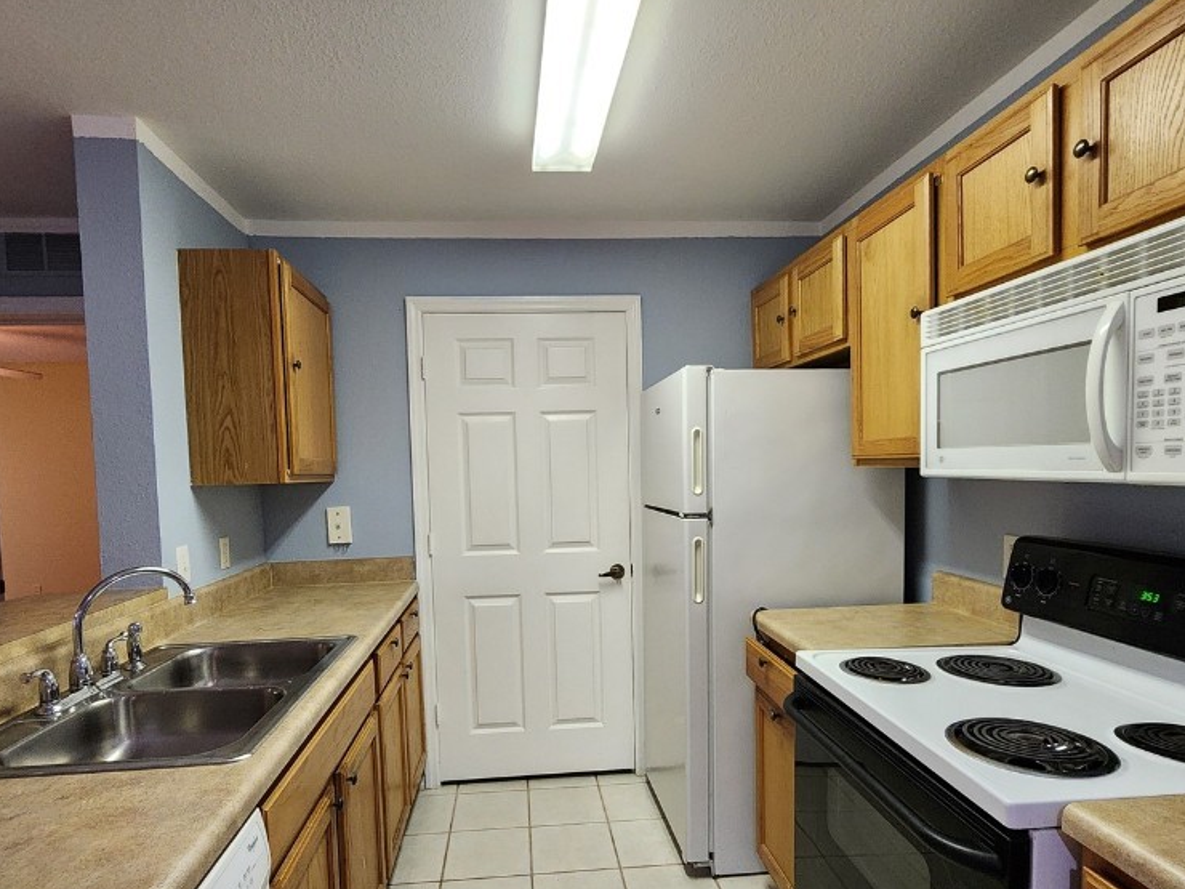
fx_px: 616
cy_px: 522
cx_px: 584
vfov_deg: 71.0
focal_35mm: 18
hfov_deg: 87.7
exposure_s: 1/60
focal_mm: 2.2
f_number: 2.2
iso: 400
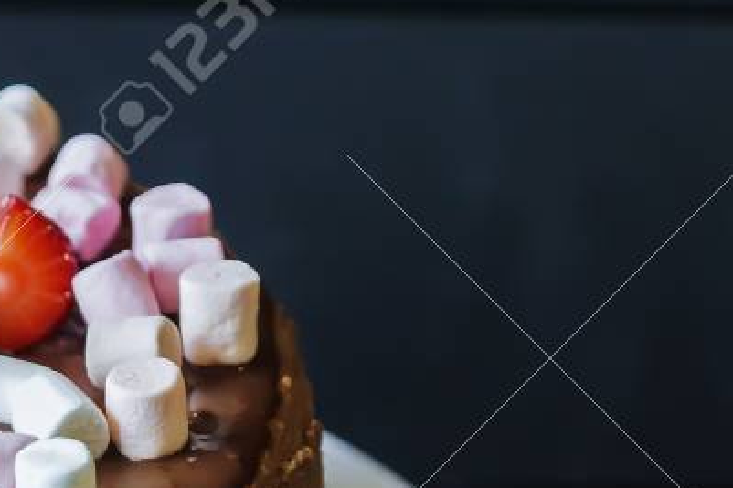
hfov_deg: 8.4
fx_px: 4945
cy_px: 632
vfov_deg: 5.6
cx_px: -126
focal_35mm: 243
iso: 500
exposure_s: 1/100
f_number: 2.8
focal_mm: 50
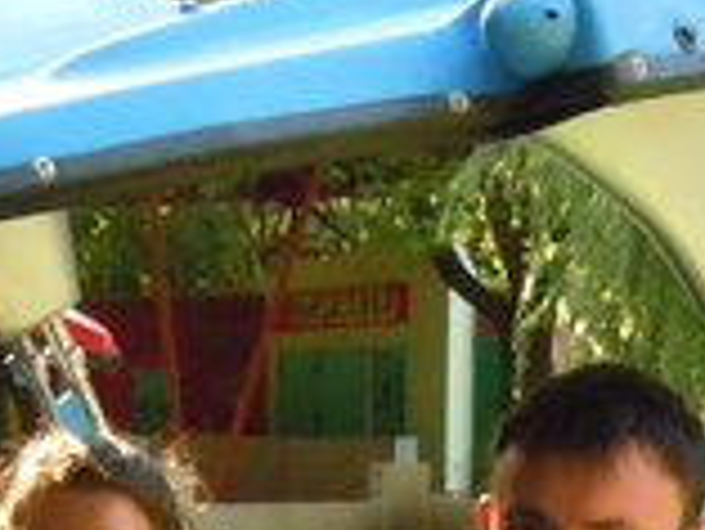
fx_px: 2140
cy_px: 905
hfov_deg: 18.7
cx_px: 251
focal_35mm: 105
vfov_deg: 13.0
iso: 800
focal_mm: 5.4
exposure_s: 1/400
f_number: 3.5
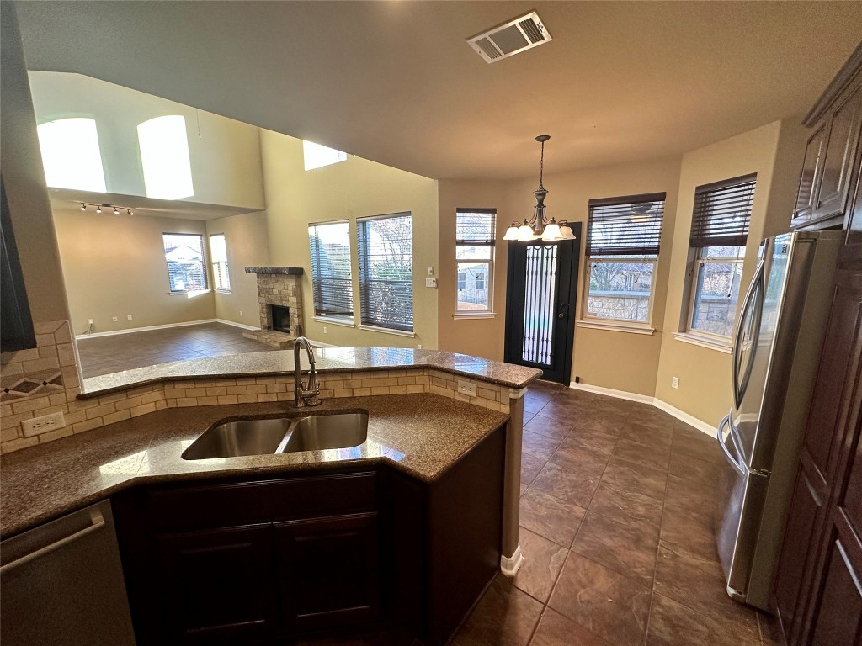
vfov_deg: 85.7
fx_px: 349
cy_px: 323
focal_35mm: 14
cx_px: 431
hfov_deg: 102.1
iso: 200
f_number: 2.2
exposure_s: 1/120
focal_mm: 2.22
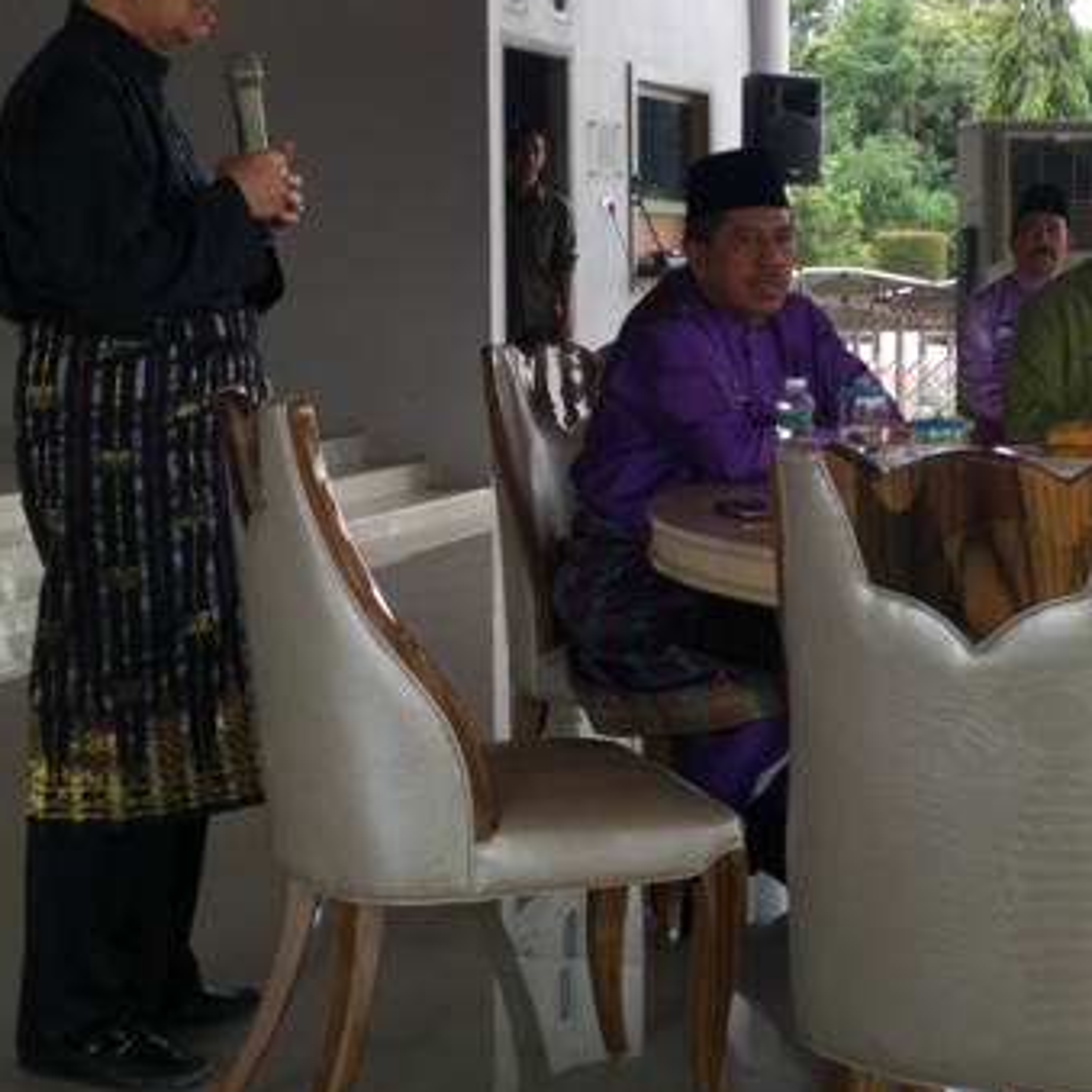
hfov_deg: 33.6
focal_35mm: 50
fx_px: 1785
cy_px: 412
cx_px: 760
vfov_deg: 33.9
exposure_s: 1/177
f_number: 2
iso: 100
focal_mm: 4.12
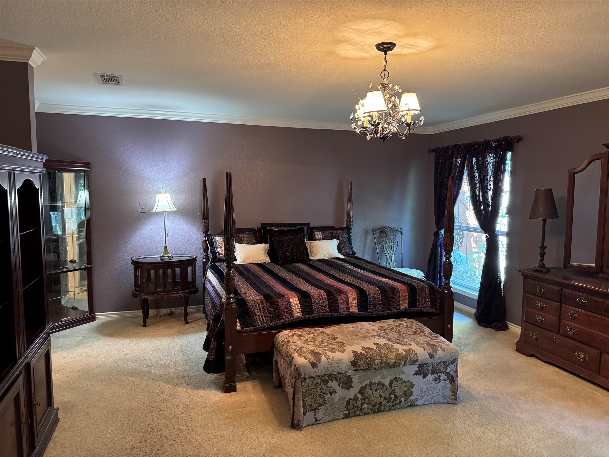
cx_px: 304
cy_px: 228
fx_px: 422
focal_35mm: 24
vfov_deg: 56.8
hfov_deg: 71.6
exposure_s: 1/60
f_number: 1.78
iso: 640
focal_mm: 6.76
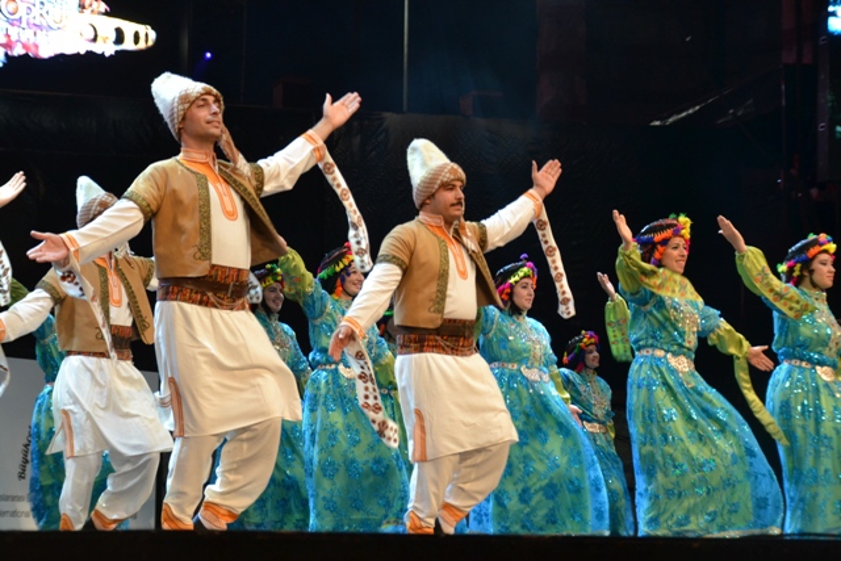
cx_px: 420
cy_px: 280
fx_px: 2804
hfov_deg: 17.1
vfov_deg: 11.4
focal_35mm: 120
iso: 800
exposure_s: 1/60
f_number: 5.3
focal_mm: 80
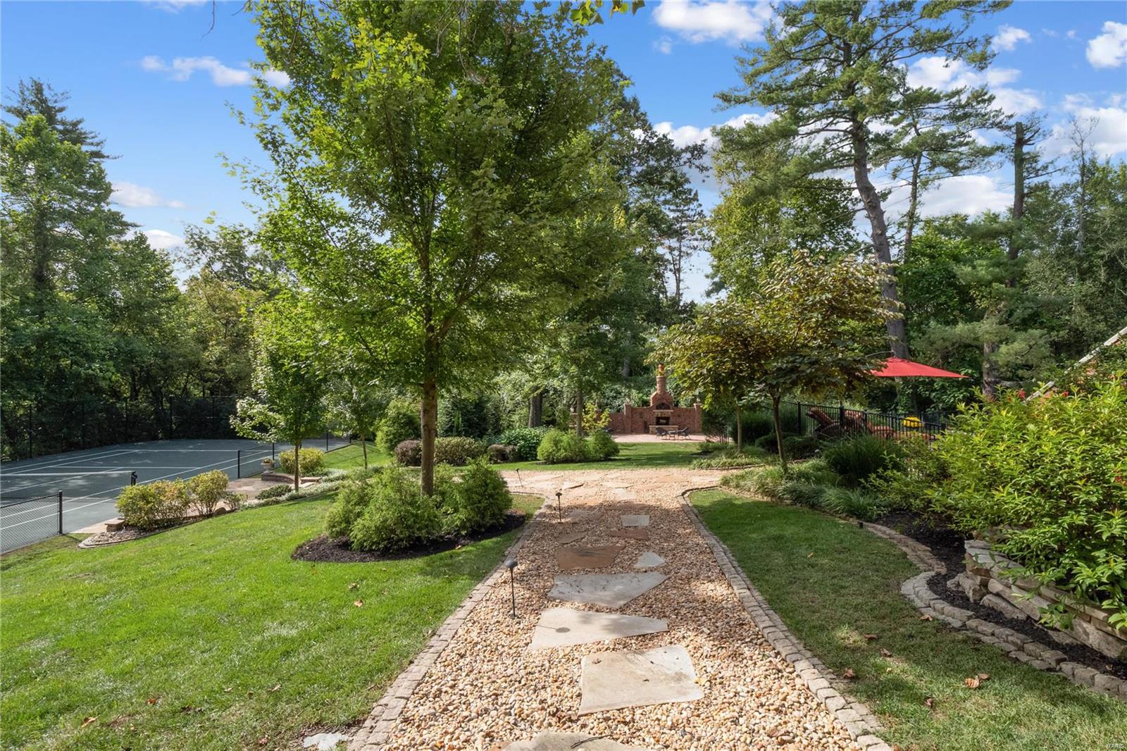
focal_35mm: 16
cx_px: 564
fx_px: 501
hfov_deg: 96.7
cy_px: 376
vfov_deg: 73.7
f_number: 10
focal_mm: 8
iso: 400
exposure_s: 1/200
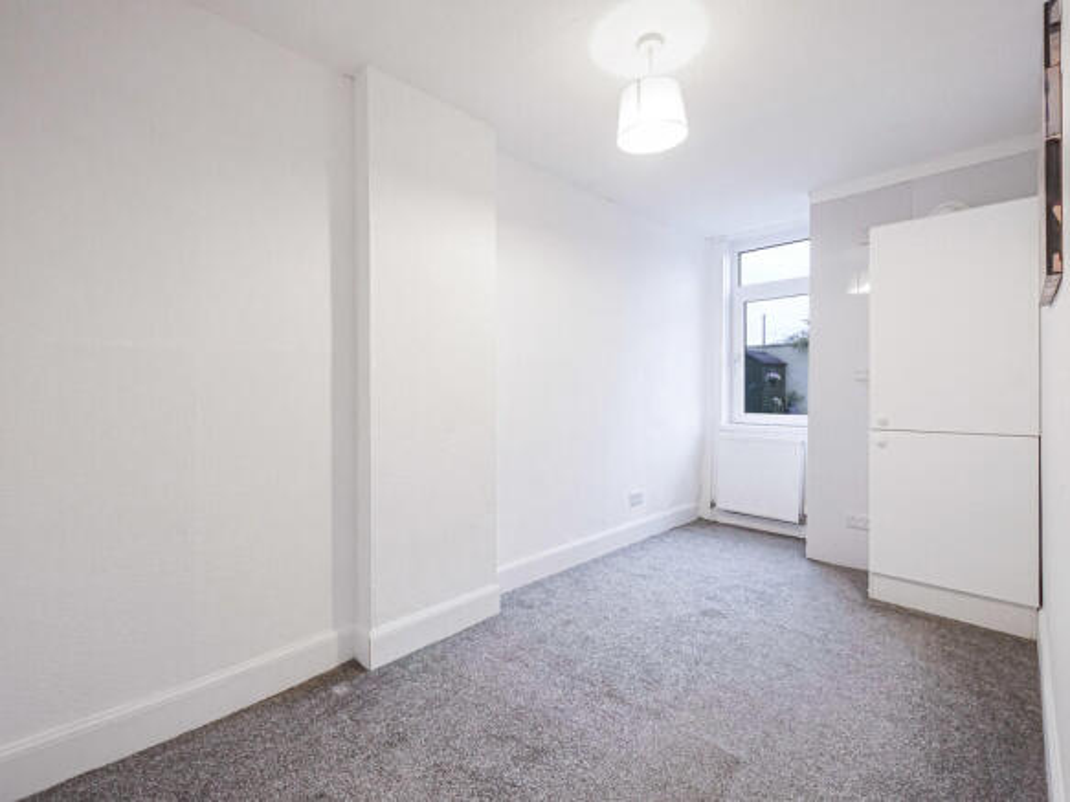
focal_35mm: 16
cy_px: 401
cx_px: 535
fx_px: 494
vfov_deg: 78.1
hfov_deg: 94.5
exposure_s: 1/125
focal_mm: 8
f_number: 4
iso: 2000
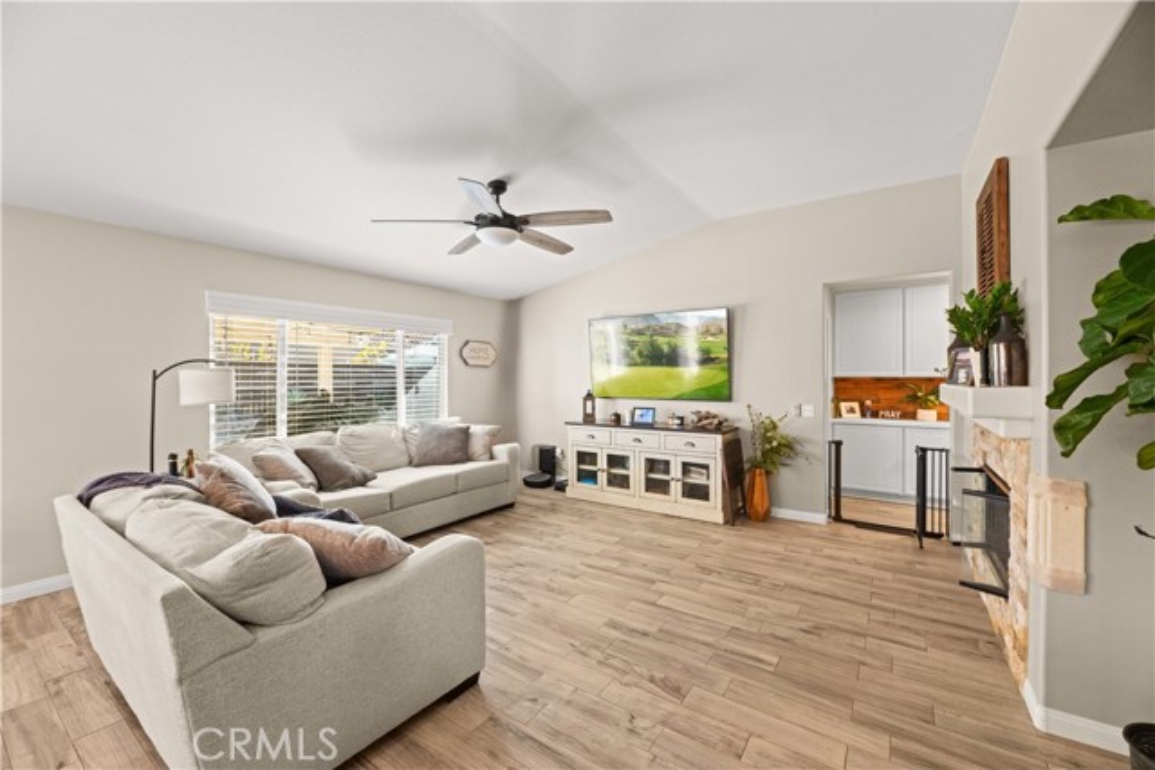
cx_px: 578
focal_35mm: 14
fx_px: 449
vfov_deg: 81.2
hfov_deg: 104.2
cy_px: 385
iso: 1250
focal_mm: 14
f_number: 8
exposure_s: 1/15
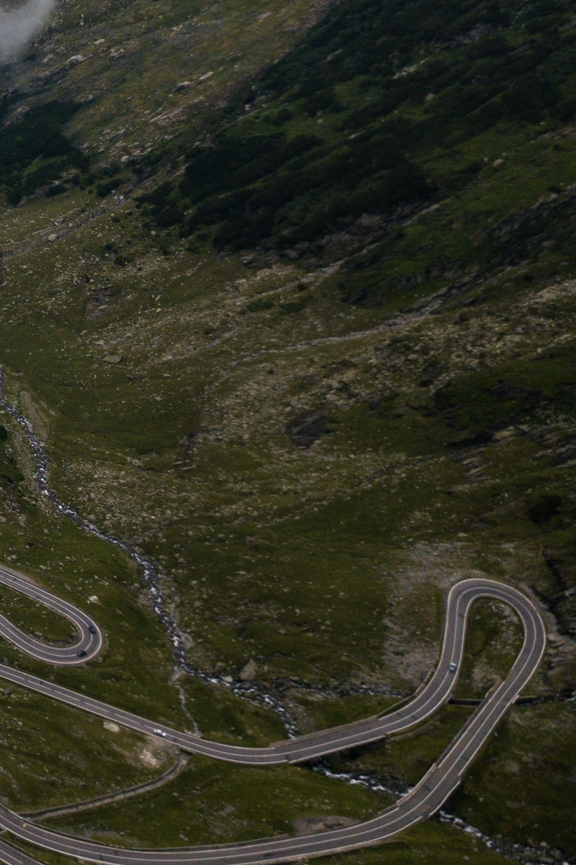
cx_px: -440
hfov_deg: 17.5
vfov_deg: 30.8
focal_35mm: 64
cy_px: 209
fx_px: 1536
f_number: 2.2
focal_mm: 4.7
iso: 100
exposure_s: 1/100
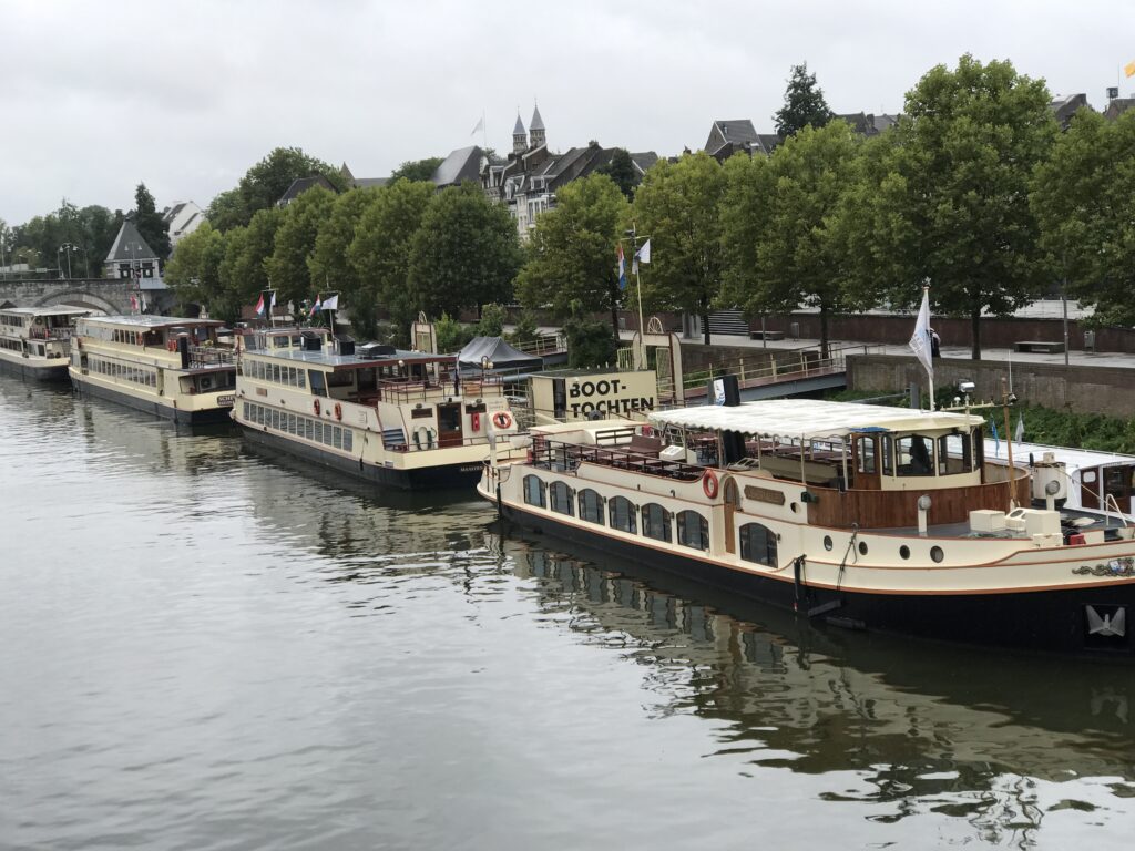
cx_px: 568
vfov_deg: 25.7
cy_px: 426
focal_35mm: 57
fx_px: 1869
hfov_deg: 33.8
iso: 20
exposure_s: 1/257
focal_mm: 6.6
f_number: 2.8
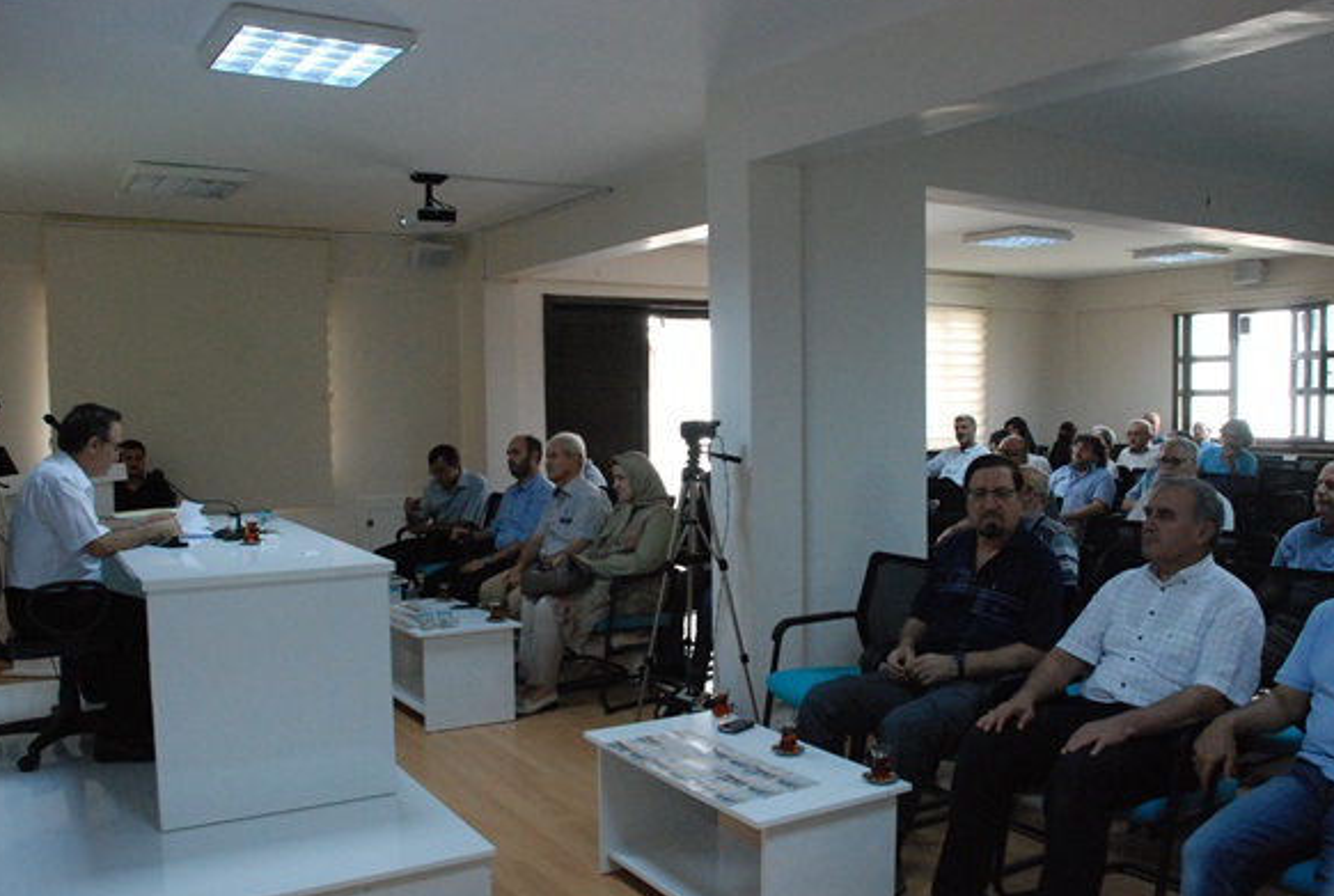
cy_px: 477
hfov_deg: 57.1
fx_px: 1226
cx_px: 683
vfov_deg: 40.1
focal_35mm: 33
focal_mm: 20
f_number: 5
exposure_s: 1/100
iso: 1600
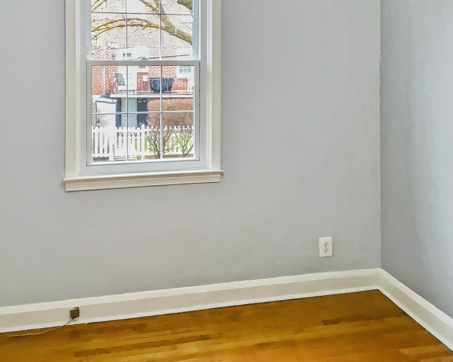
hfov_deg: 44.8
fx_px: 550
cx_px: 225
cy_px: 106
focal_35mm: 41
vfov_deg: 35.9
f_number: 2.4
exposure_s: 1/30
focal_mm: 3.3
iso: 50
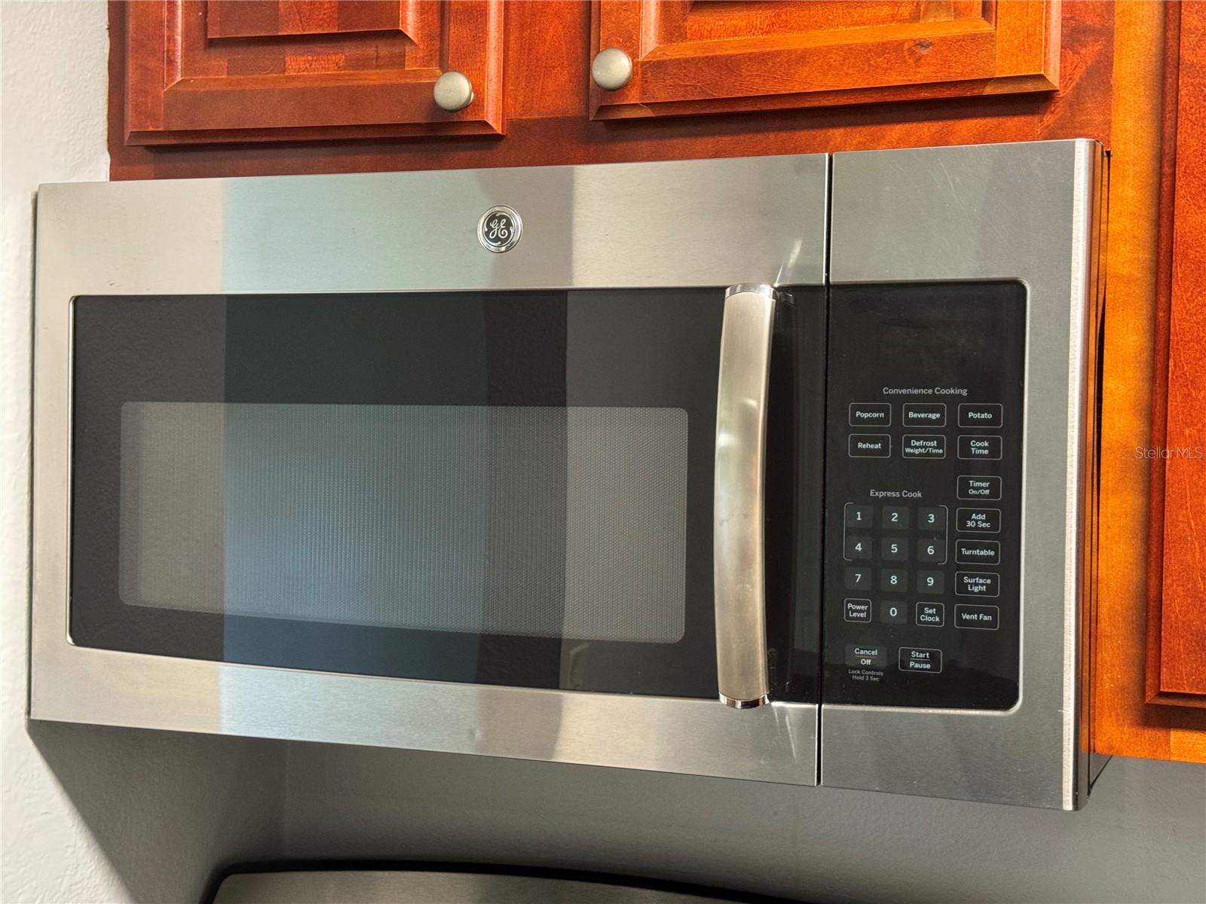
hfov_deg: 39.7
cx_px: 603
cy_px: 452
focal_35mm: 48
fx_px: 1672
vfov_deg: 30.3
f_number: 1.78
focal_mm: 6.76
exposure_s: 1/40
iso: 320
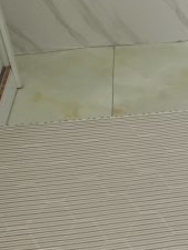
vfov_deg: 22.0
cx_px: 319
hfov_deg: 14.9
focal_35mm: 89
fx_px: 644
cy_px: 126
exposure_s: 1/25
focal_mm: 4.71
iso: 2170
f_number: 1.79
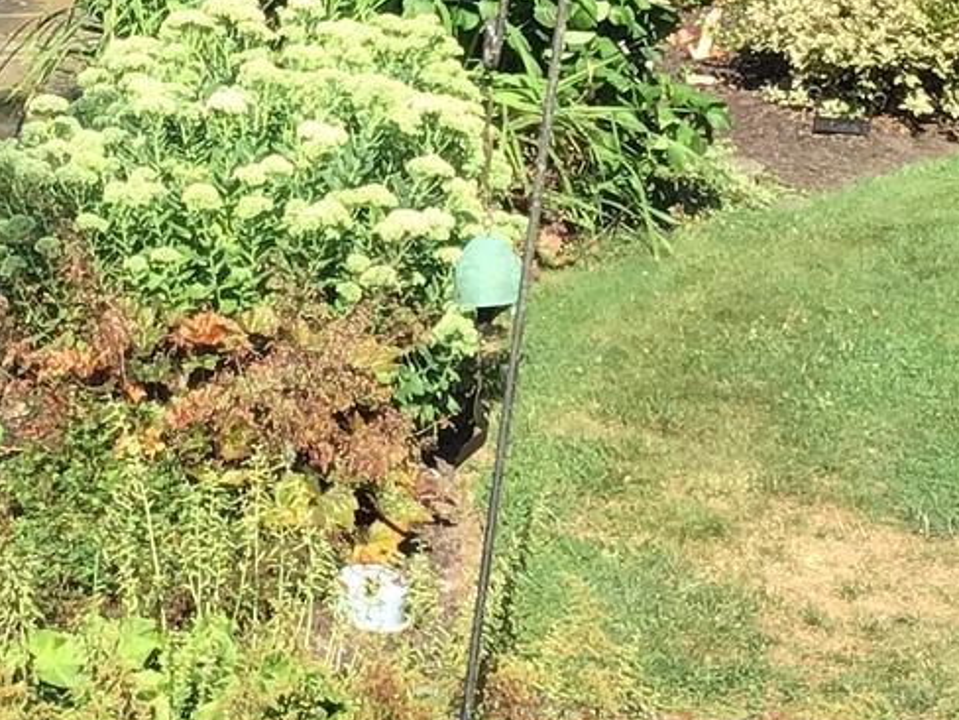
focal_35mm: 130
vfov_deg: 11.3
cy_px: -12
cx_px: 401
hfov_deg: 15.2
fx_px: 3602
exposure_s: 1/440
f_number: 2.4
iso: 25
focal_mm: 3.3
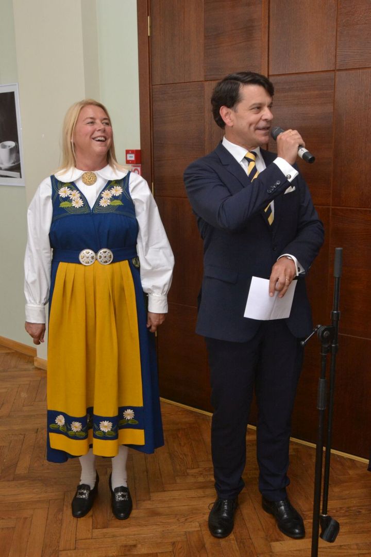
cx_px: 186
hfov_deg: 34.2
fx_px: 603
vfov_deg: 49.6
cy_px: 278
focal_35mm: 39
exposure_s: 1/125
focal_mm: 26
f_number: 9
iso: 1600
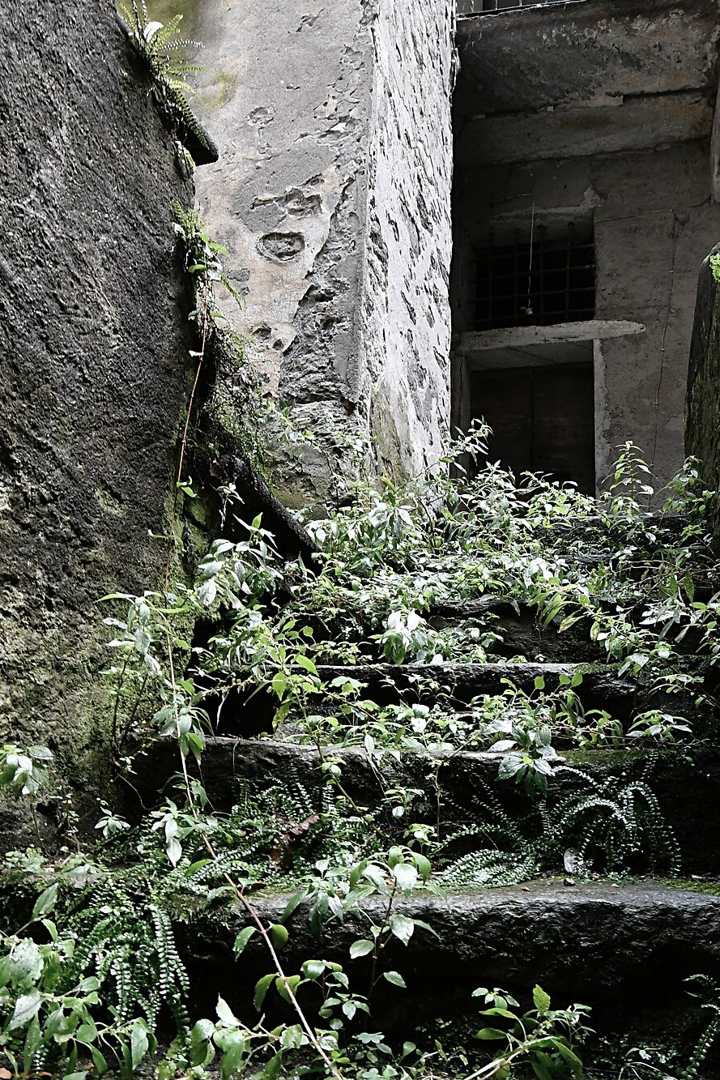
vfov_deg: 66.7
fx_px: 810
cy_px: 654
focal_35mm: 27
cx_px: 452
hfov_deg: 47.5
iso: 800
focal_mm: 10
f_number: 11
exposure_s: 1/20
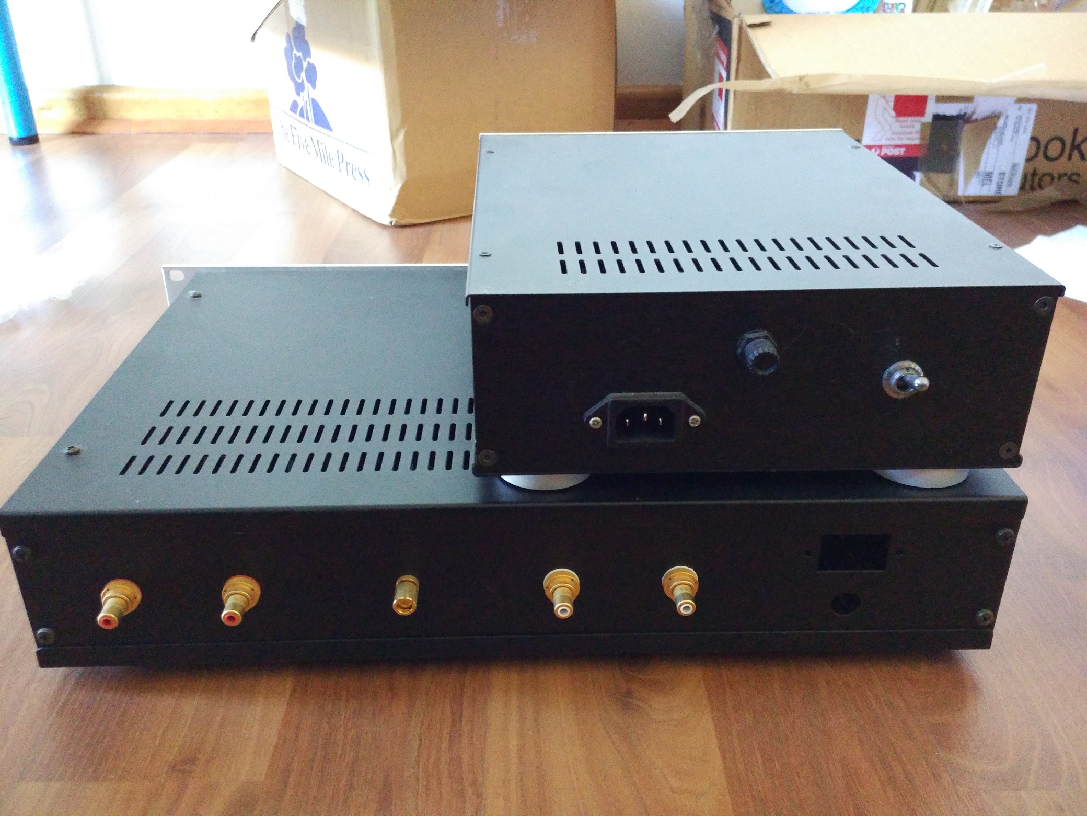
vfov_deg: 46.8
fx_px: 942
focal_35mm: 30
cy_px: 408
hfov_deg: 60.0
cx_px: 544
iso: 1860
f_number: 2
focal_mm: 4.12
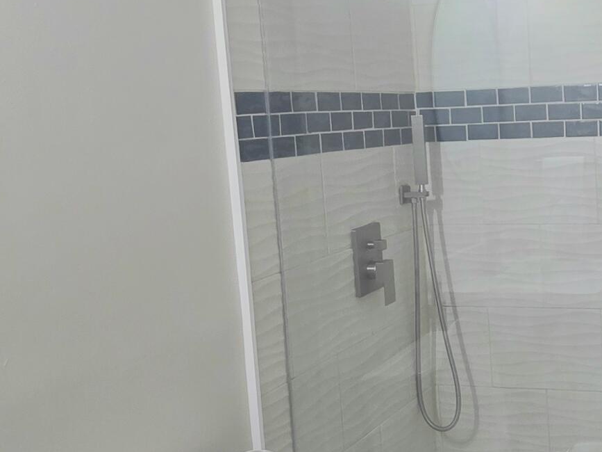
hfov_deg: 37.1
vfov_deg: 32.1
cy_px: 195
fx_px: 782
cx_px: 619
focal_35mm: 45
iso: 250
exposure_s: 1/120
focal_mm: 2.2
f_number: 1.9
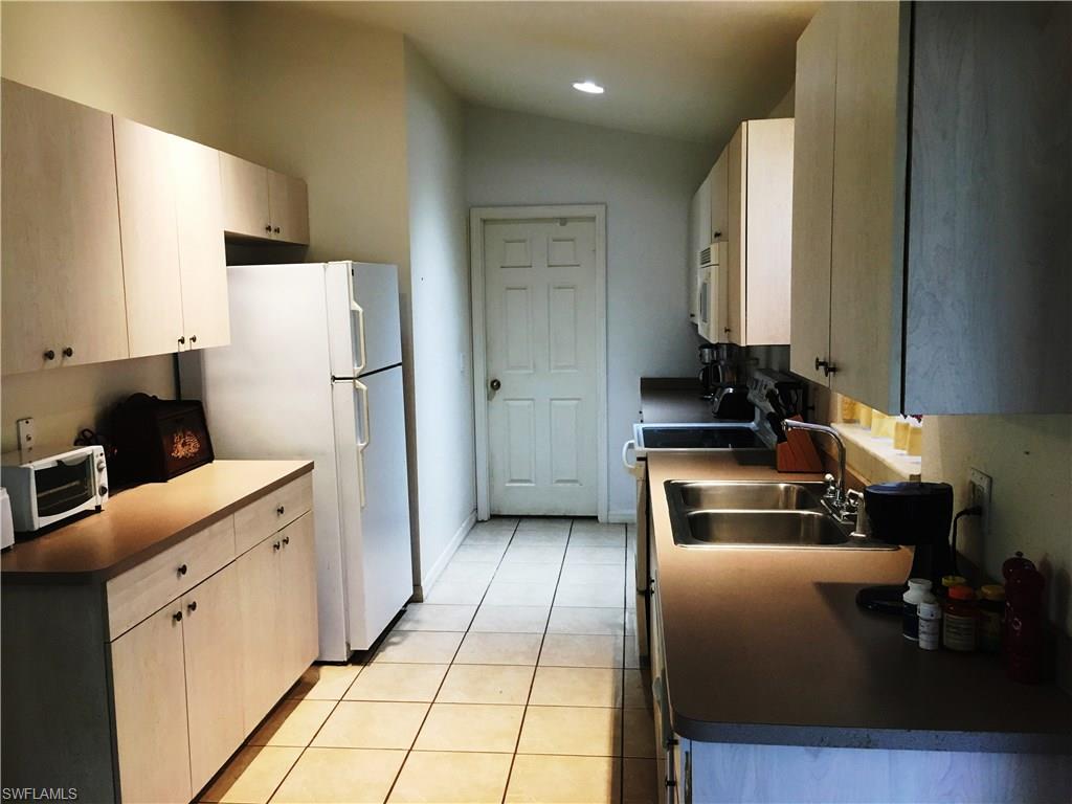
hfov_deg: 61.7
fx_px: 898
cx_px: 536
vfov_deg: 48.2
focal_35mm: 29
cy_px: 402
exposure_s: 1/30
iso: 100
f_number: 2.2
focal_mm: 4.15
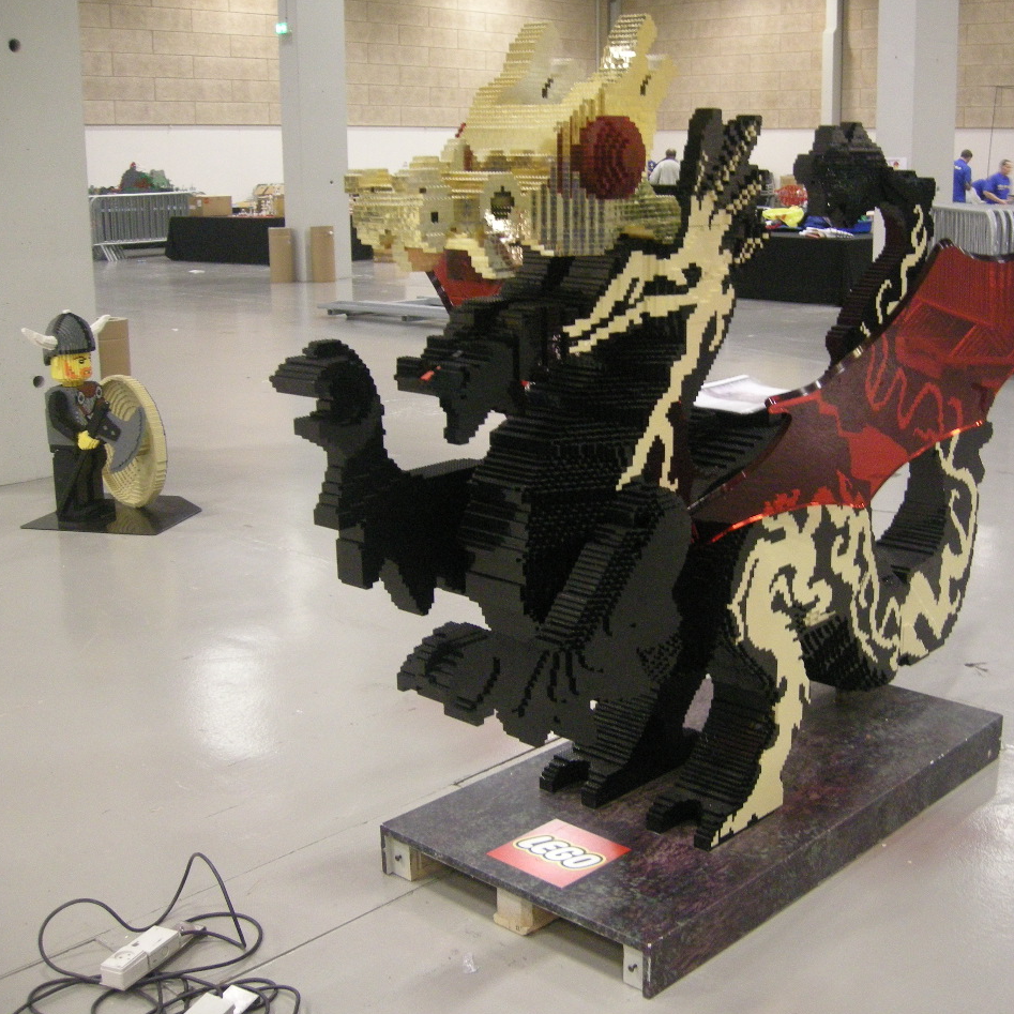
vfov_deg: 39.2
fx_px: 1425
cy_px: 503
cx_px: 672
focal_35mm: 43
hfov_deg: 38.7
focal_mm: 7.5
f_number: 2.7
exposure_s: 1/10
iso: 400
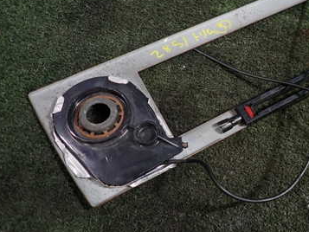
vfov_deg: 34.2
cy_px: 85
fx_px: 375
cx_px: 248
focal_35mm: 42
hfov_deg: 42.7
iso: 200
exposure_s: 1/30
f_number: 2
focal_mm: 4.5
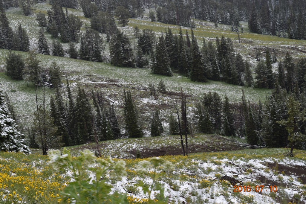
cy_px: 102
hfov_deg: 26.0
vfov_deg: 17.5
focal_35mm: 78
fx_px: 663
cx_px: 153
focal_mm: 52
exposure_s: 1/320
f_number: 9
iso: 200
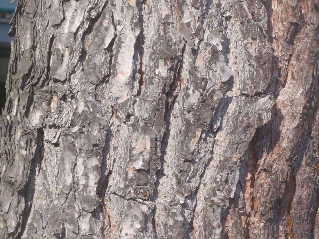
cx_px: 160
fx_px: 1170
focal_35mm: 127
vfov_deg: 11.7
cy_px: 120
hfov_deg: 15.5
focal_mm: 21
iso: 100
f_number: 3.7
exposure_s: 1/500
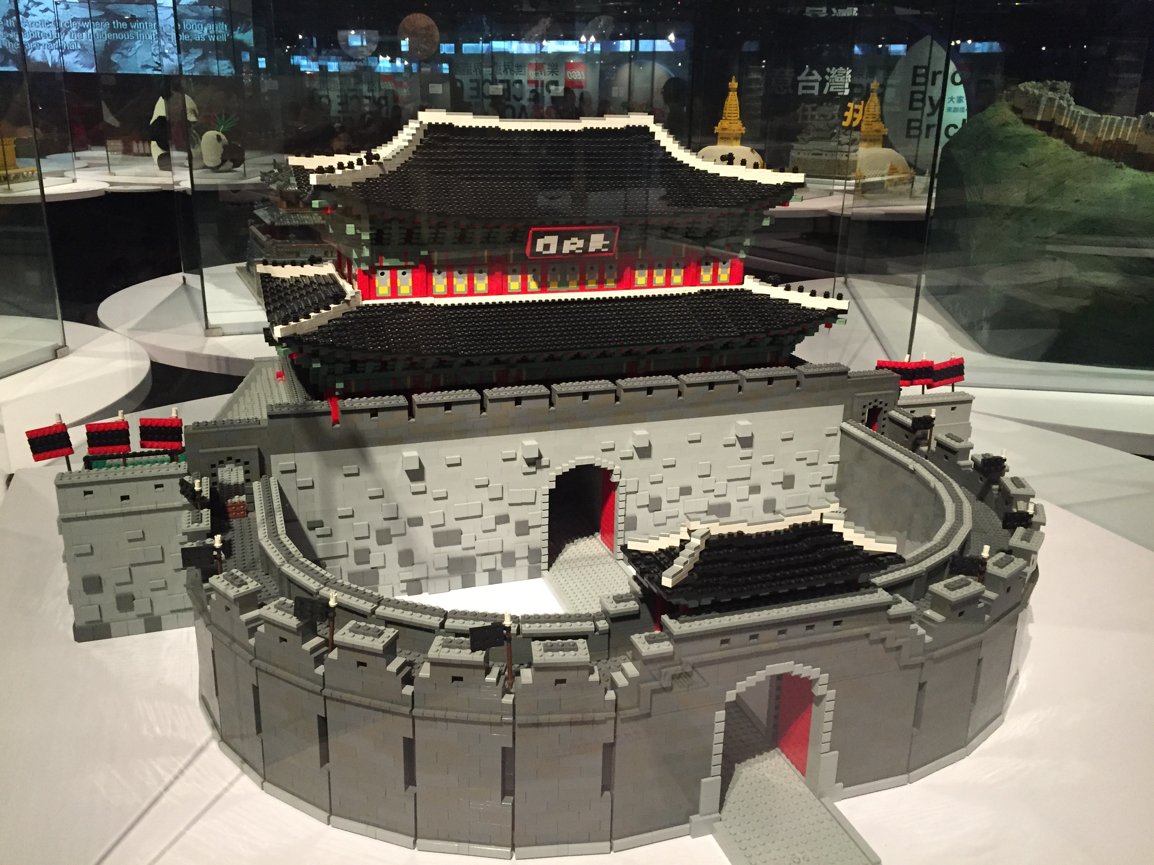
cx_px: 577
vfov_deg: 48.2
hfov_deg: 61.7
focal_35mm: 29
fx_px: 967
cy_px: 432
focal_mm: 4.15
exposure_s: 1/30
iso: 250
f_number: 2.2
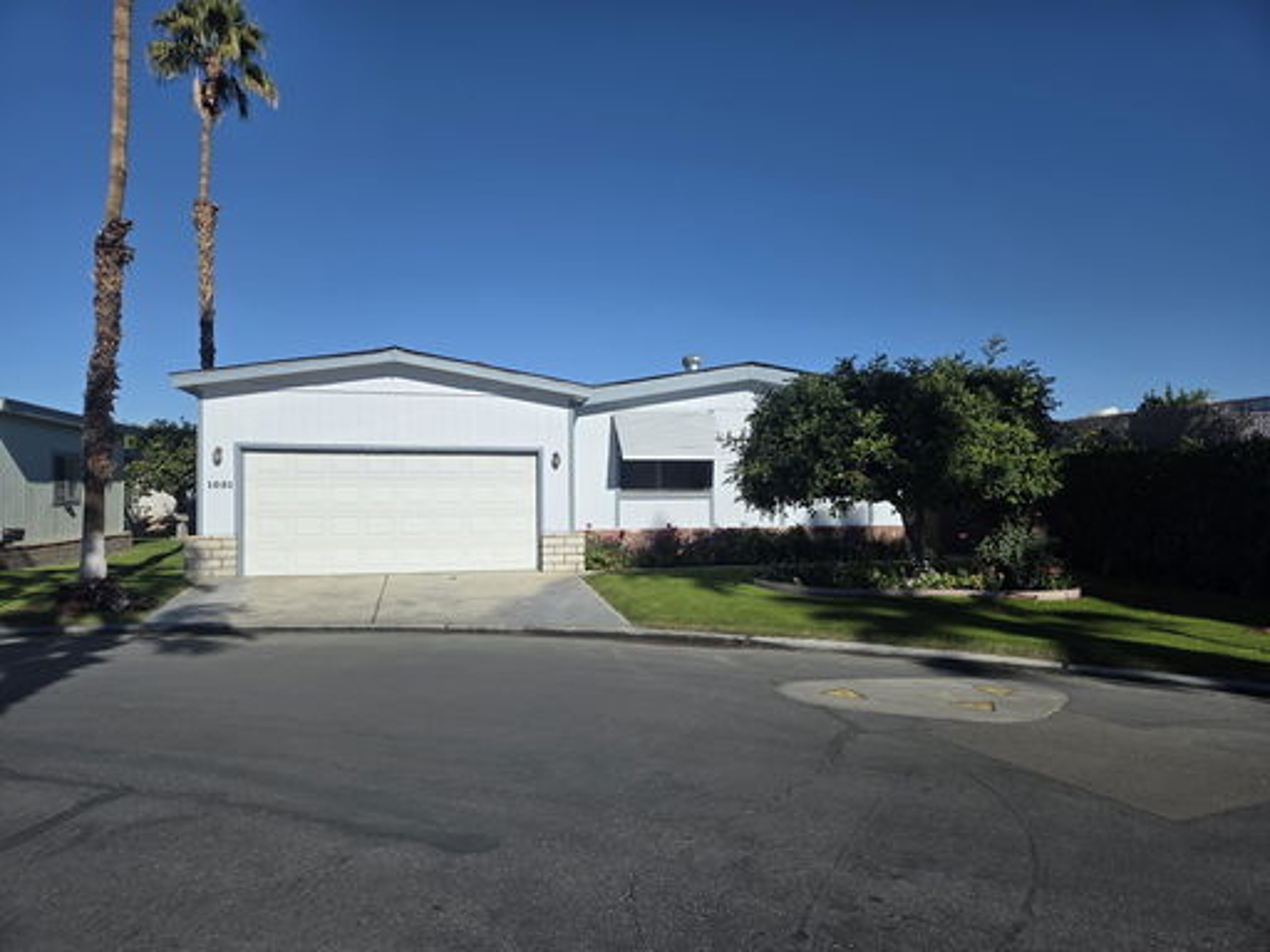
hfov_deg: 73.9
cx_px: 635
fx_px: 844
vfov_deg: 58.9
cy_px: 476
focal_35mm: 23
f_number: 1.8
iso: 80
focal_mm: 5.4
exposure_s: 1/7891
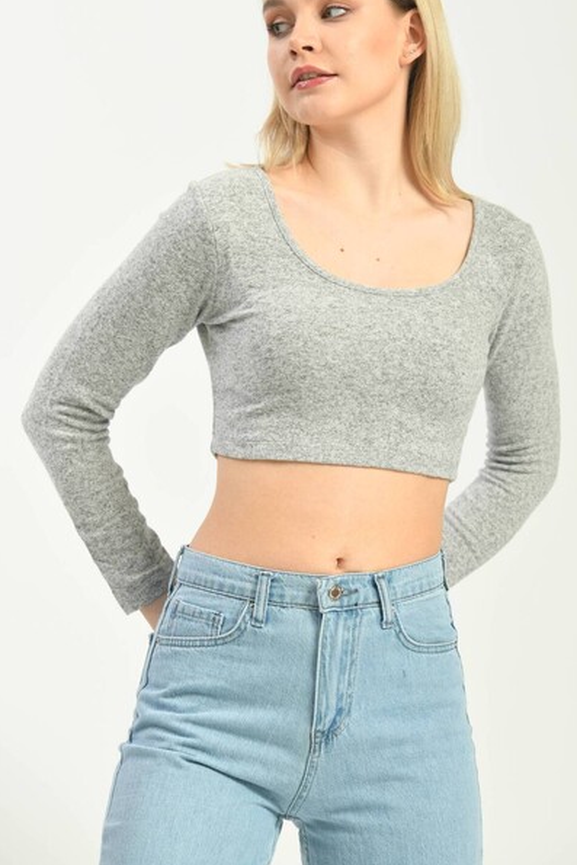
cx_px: 359
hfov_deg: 7.3
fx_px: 4541
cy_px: 377
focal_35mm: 189
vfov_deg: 10.9
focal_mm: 150
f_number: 6.3
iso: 100
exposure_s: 1/160
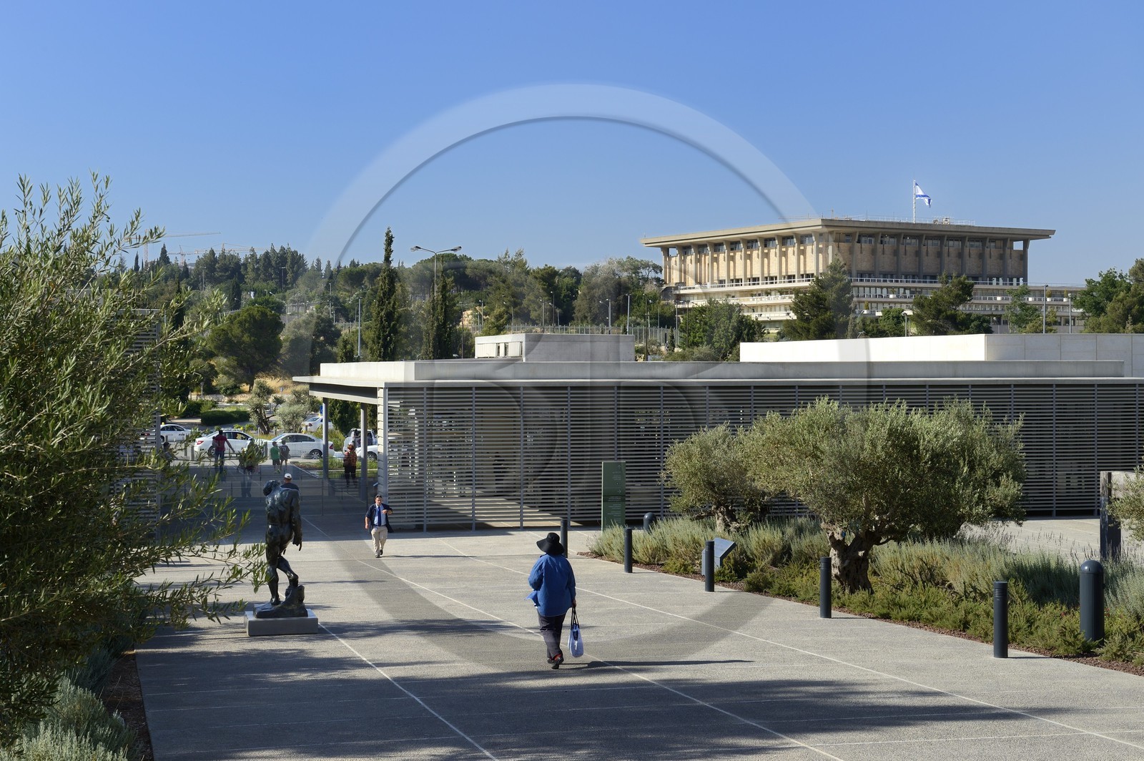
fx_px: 1778
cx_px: 572
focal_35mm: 56
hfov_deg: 35.7
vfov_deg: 24.2
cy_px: 380
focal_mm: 56
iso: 200
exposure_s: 1/200
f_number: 11
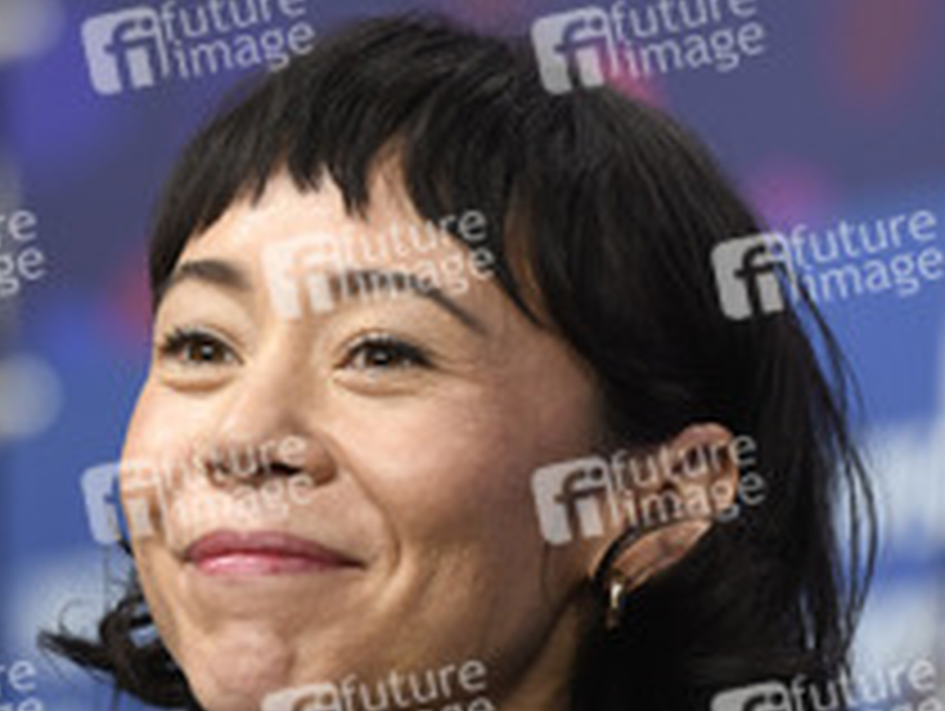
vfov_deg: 3.6
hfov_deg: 4.8
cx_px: 259
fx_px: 11260
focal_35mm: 412
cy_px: 603
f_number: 4
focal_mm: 200
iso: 1000
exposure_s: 1/250
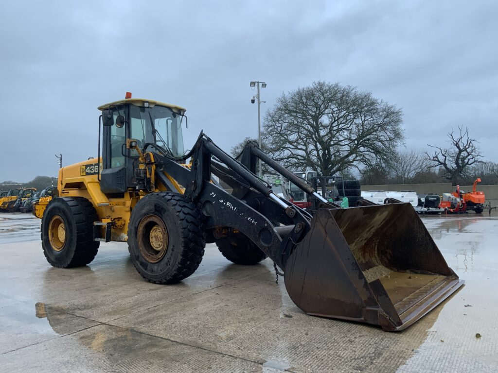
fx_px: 417
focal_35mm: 29
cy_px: 186
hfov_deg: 61.7
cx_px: 249
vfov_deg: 48.2
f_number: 1.8
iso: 64
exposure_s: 1/122
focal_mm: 3
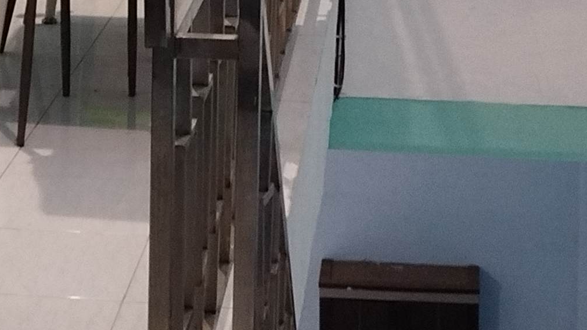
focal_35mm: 125
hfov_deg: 17.0
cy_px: -216
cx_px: 103
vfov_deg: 9.3
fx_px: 1946
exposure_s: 1/33
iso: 640
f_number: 1.7
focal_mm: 5.31
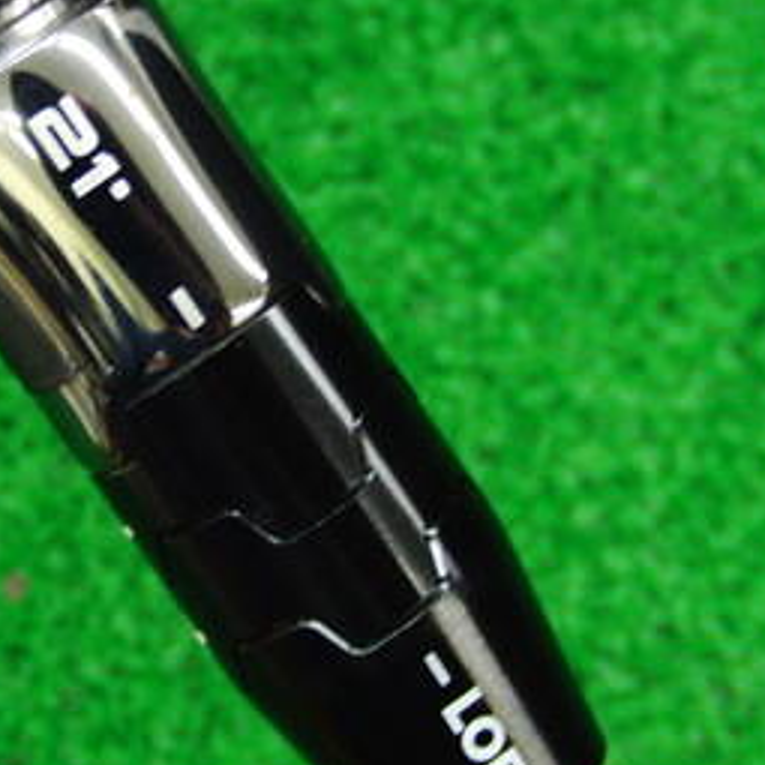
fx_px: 2050
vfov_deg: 21.1
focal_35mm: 82
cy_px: 303
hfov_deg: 20.9
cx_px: 177
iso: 400
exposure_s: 1/25
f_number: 3.6
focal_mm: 6.42
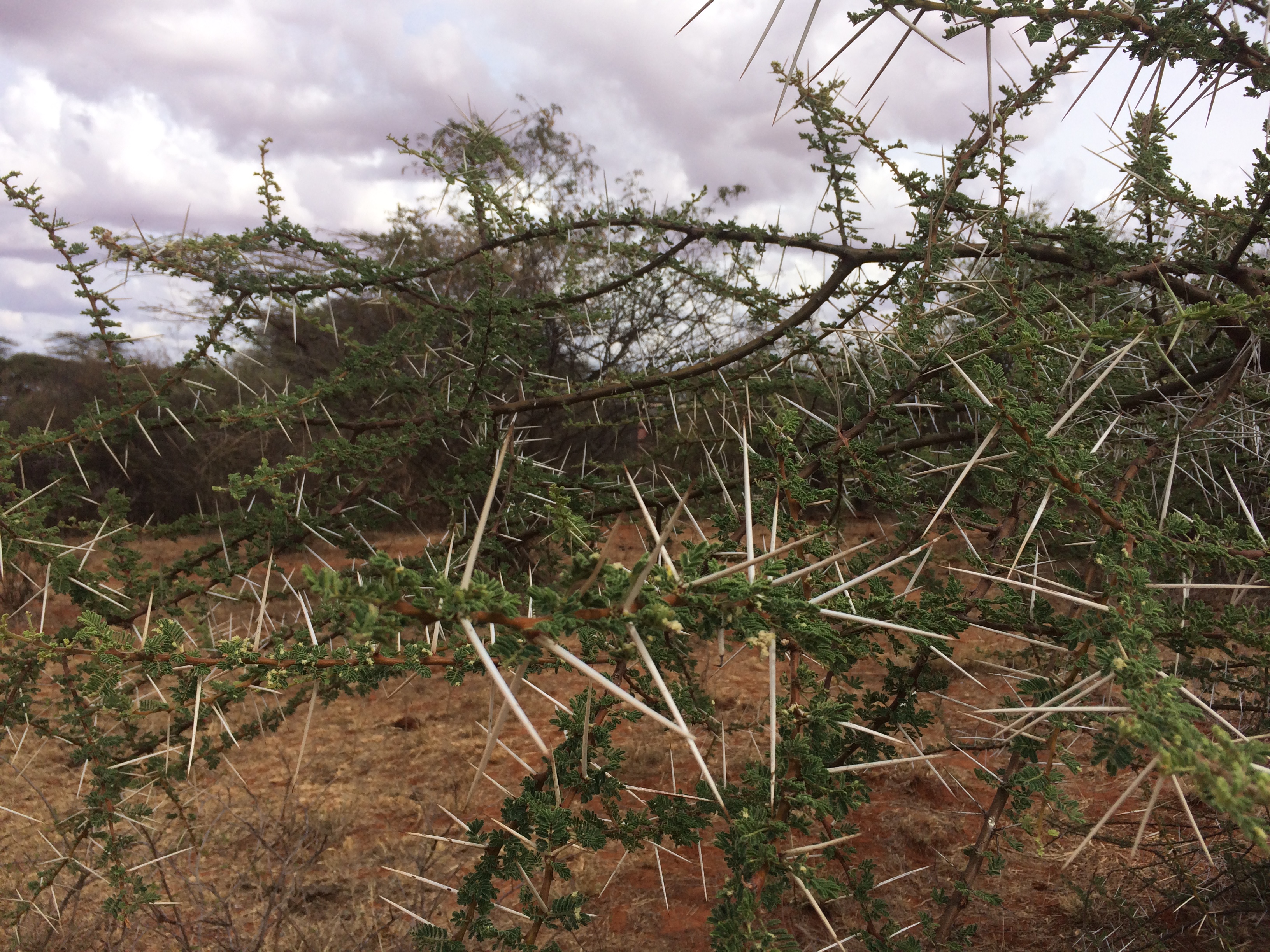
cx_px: 635
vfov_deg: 48.2
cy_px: 476
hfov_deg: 61.7
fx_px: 1064
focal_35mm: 29
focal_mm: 4.15
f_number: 2.2
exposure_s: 1/2564
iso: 32
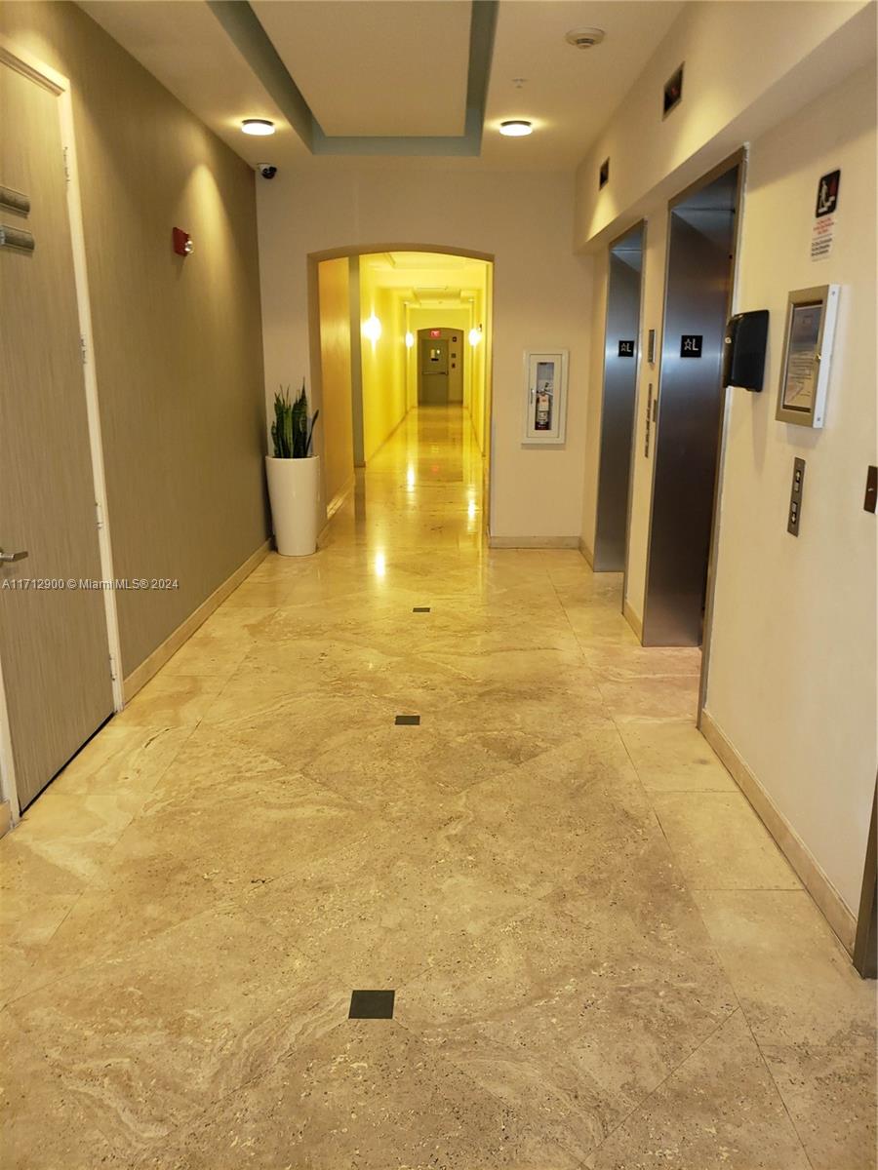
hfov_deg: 53.1
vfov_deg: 67.3
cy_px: 585
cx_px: 439
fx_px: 879
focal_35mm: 26
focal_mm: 4.3
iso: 125
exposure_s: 1/13
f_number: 1.5
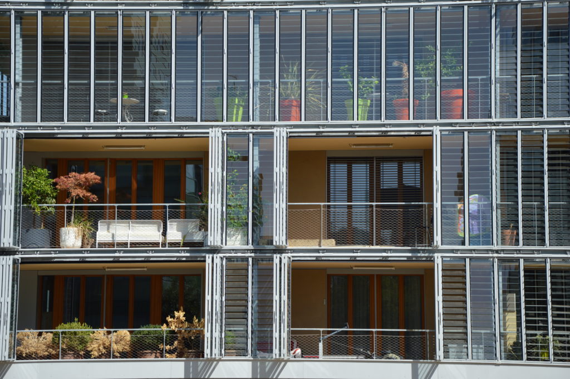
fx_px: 1471
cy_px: 190
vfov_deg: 14.7
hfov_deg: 21.9
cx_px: 285
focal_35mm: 93
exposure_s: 1/500
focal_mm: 62
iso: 140
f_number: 5.6
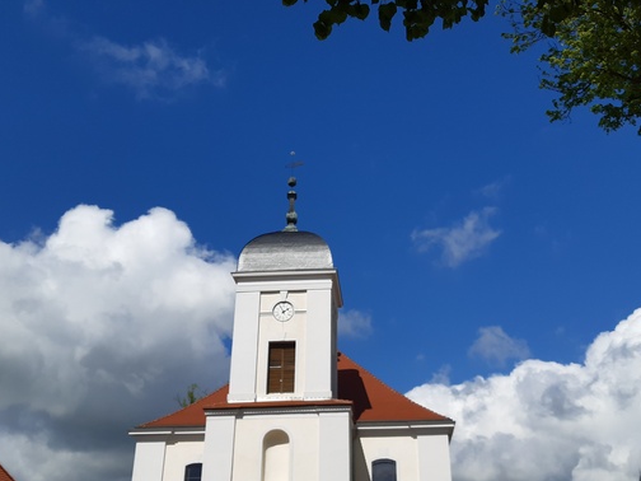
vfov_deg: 42.7
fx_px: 611
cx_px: 336
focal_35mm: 33
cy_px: 298
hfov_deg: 55.3
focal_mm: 3.92
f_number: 1.7
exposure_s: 1/4202
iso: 40
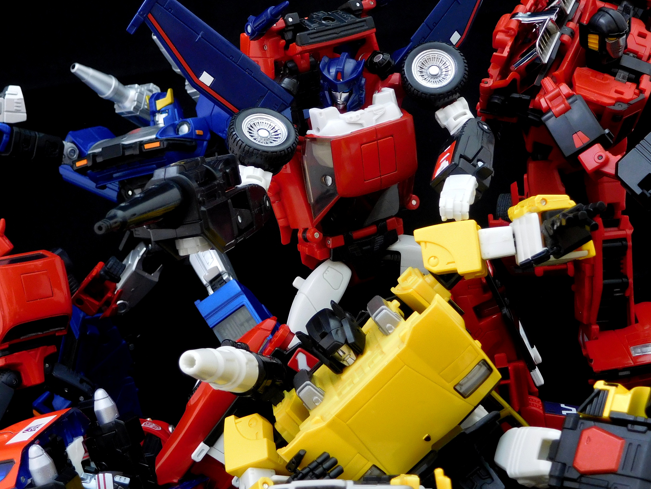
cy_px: 247
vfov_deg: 20.7
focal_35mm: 71
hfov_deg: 27.3
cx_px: 260
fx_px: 1335
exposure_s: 1
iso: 200
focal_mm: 8.9
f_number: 4.1
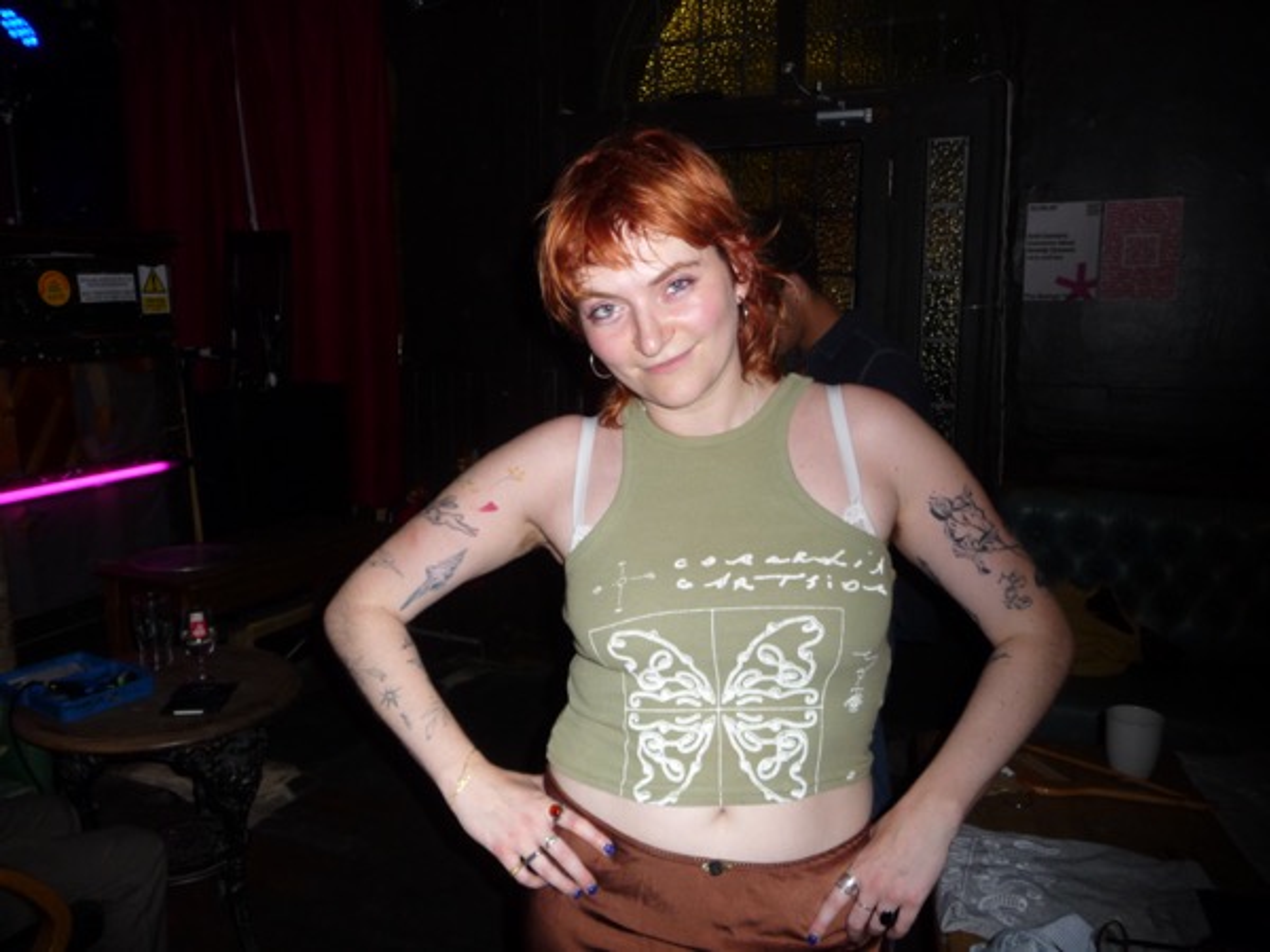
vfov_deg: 49.7
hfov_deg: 63.4
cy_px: 476
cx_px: 635
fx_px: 1027
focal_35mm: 28
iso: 125
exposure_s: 1/30
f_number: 3.3
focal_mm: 4.7
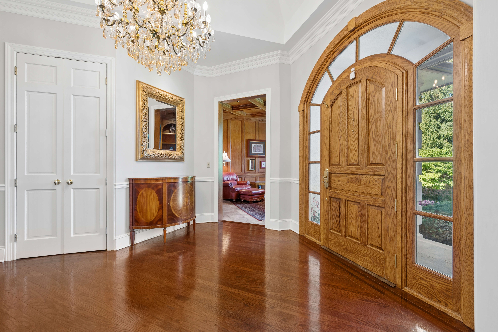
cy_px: 166
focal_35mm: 16
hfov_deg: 96.7
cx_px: 249
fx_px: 221
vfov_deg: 73.8
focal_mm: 16
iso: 400
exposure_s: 1/15
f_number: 7.1
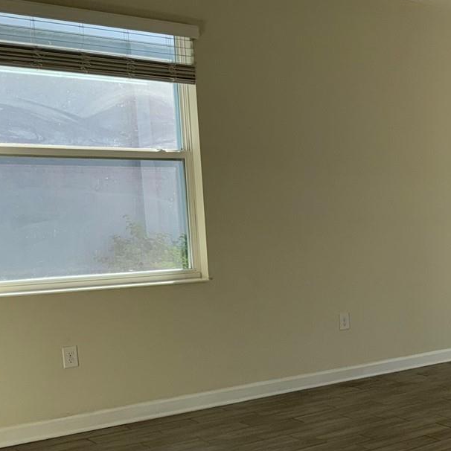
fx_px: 825
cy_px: 339
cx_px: 531
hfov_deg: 27.2
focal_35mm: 56
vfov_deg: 30.1
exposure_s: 1/410
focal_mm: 6.76
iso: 64
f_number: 1.78
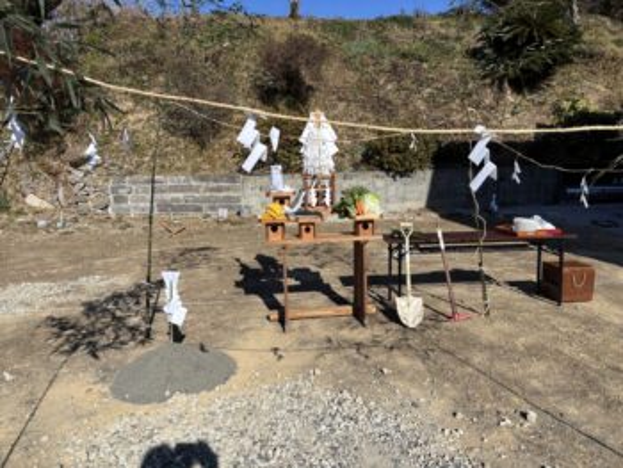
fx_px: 468
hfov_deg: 67.3
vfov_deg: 53.1
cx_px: 312
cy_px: 234
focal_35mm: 26
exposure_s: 1/4425
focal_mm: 5.96
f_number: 1.6
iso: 50
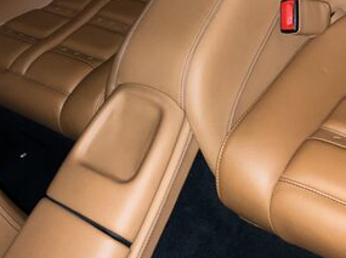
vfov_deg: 27.2
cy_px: 76
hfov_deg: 36.2
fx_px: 529
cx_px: 194
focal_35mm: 53
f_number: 1.8
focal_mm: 3
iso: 40
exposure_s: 1/16
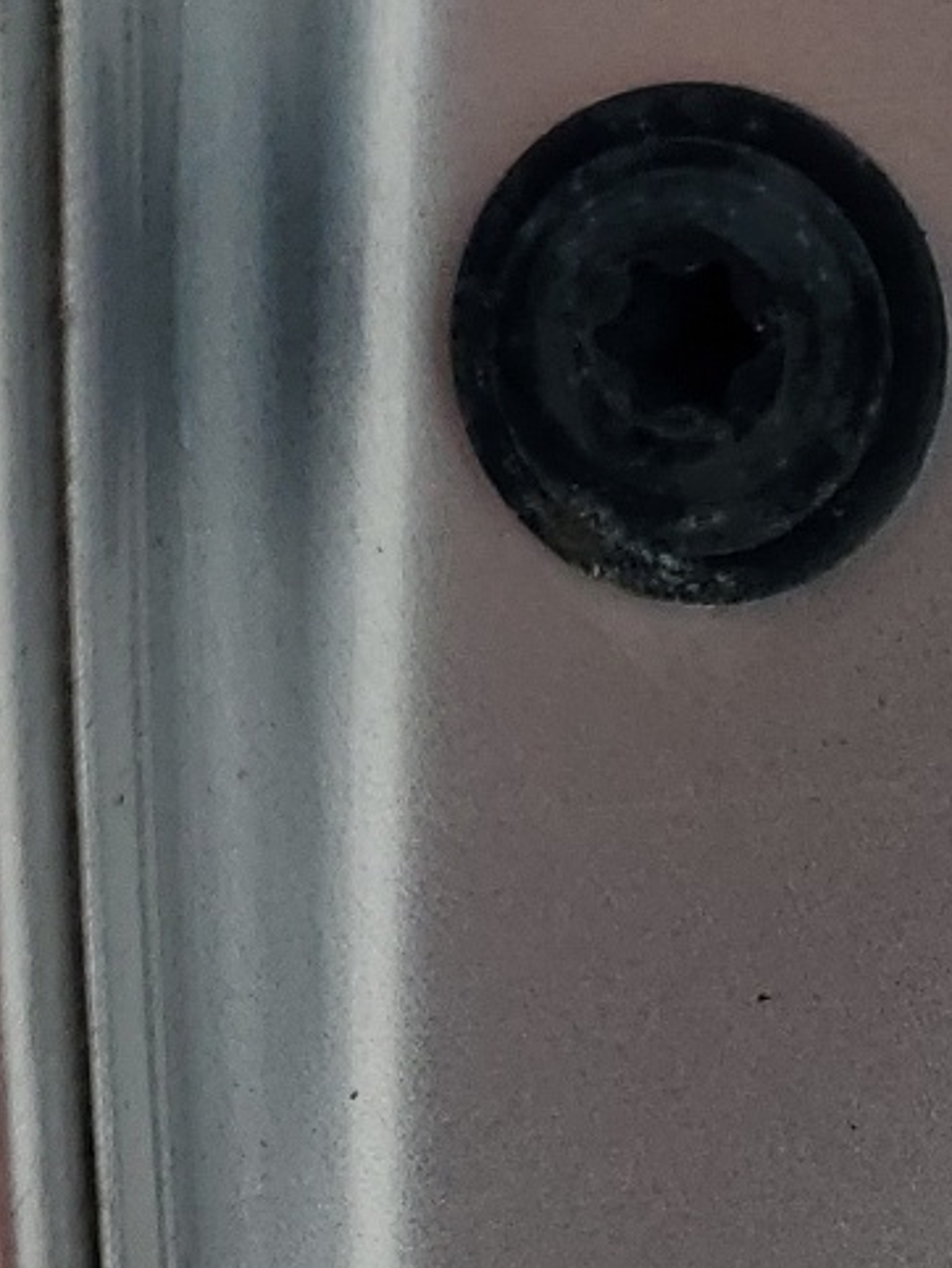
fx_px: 4213
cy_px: 1911
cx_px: 1131
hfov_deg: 12.6
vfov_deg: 15.7
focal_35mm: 115
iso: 50
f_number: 1.5
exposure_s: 1/1667
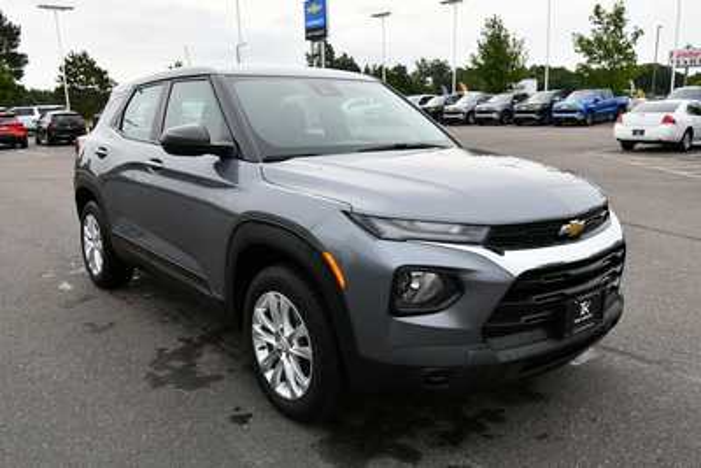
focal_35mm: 30
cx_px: 350
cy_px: 234
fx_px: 584
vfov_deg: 43.6
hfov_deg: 61.9
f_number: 8
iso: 200
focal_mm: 20
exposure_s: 1/250
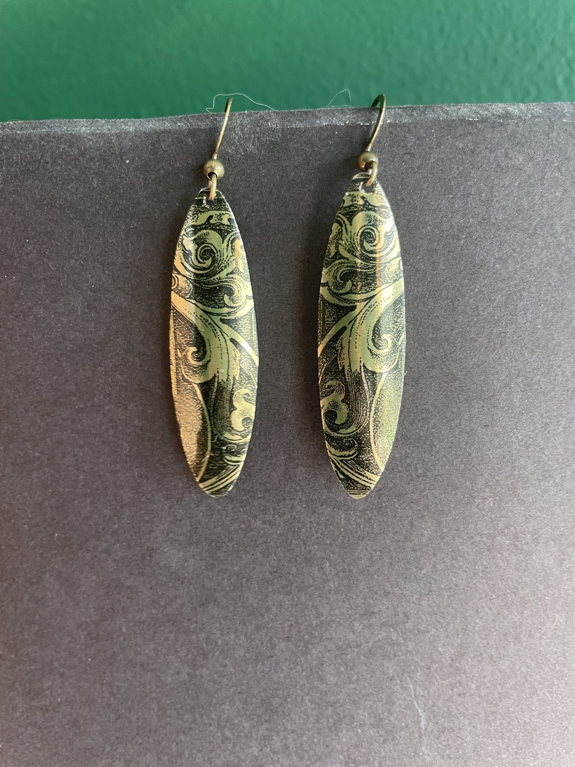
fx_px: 576
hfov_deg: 53.1
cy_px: 384
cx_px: 288
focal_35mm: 26
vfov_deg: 67.3
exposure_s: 1/60
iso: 160
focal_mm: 4.2
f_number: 1.6
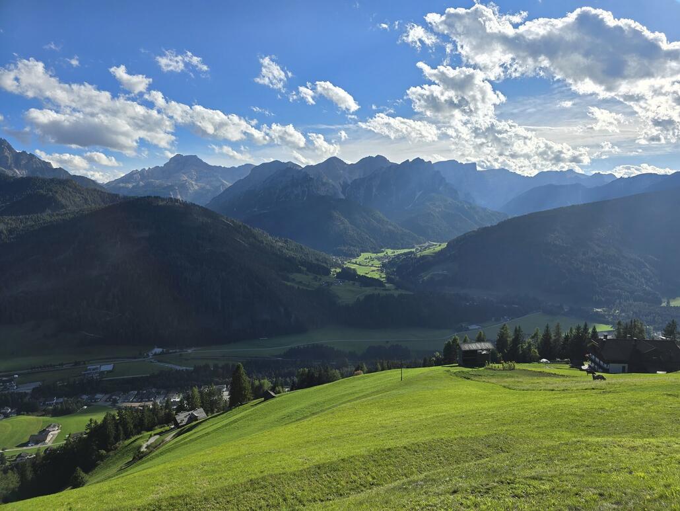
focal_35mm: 23
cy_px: 256
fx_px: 452
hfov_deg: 73.9
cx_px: 340
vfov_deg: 58.9
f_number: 1.7
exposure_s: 1/1242
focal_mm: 6.3
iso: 12
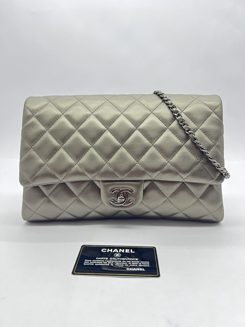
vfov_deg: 67.3
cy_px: 164
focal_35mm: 26
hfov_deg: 53.1
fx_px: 245
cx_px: 122
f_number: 1.5
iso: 80
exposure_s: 1/50
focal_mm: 5.7
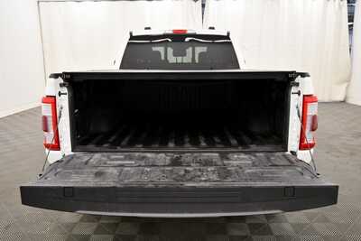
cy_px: 120
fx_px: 301
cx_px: 180
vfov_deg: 43.6
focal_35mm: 30
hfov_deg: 61.9
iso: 1400
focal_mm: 20
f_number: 5.6
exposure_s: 1/125
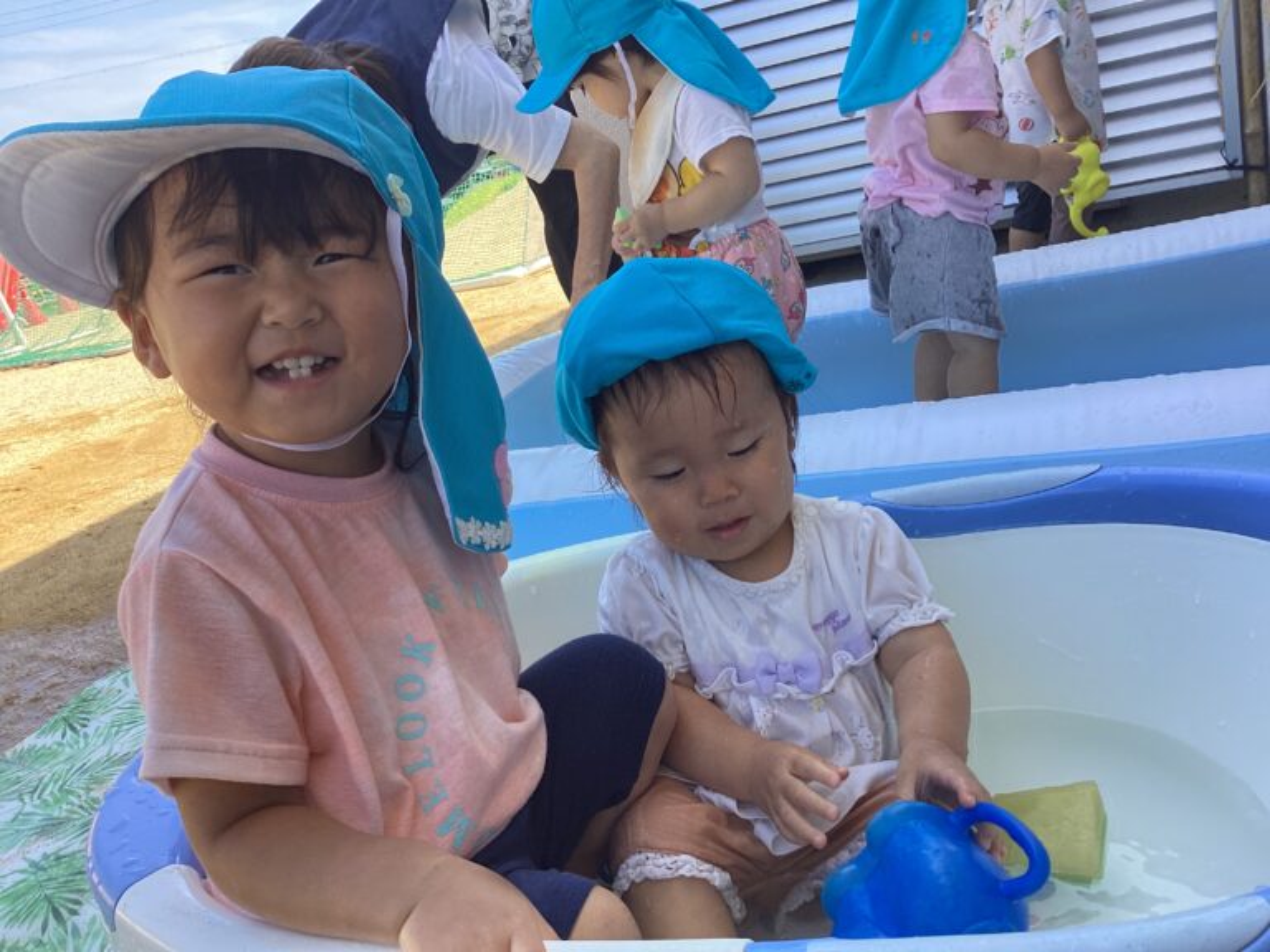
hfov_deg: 58.4
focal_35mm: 31
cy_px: 476
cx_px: 635
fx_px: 1137
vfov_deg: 45.4
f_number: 2.4
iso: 25
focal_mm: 3.3
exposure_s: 1/191
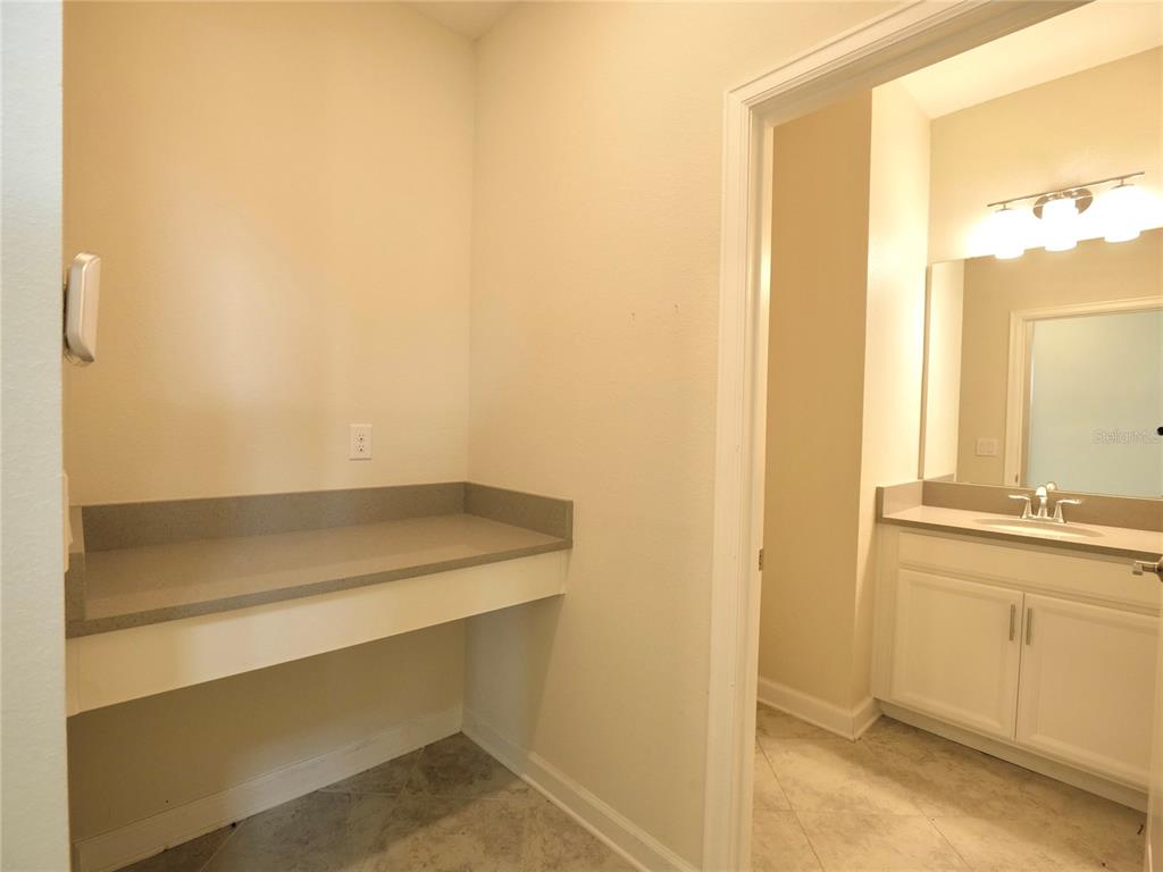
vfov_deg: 78.1
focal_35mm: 16
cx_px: 582
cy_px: 436
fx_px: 538
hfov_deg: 94.5
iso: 400
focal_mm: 8
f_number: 4
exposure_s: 1/50
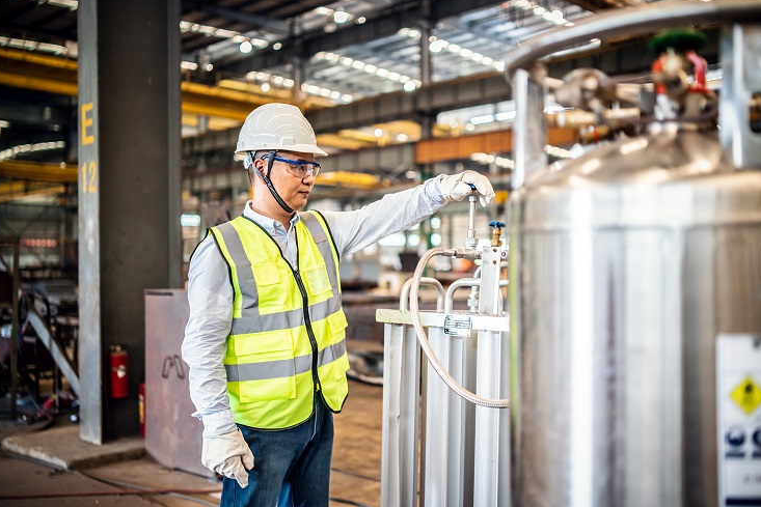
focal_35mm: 38
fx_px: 803
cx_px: 406
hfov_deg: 50.7
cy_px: 269
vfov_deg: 35.1
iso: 1000
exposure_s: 1/125
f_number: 1.4
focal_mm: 35
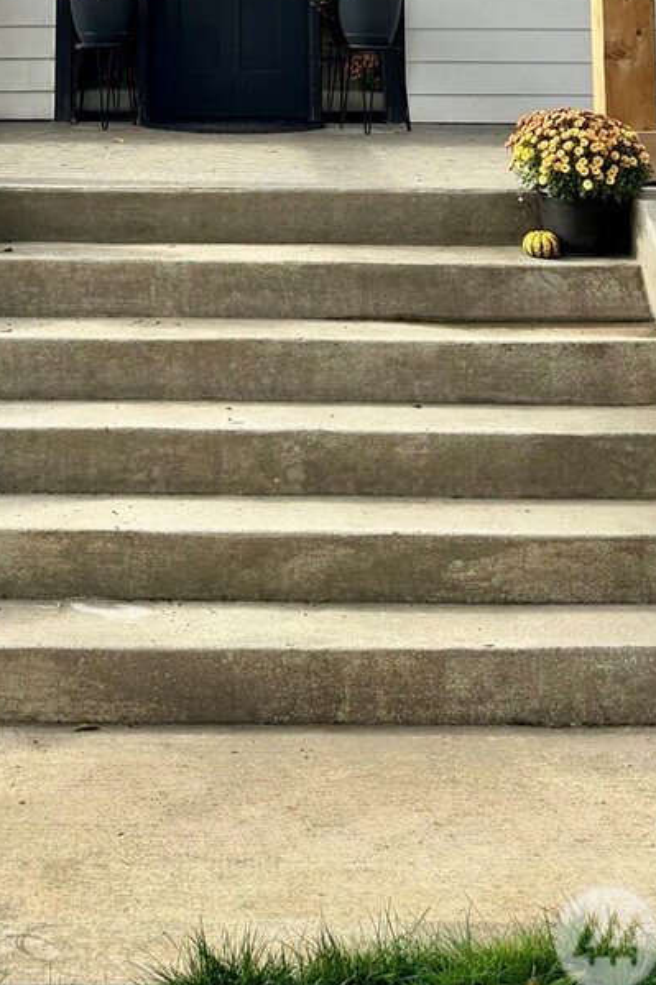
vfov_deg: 29.2
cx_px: 169
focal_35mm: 60
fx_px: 1641
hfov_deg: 22.4
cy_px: -169
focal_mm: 6.76
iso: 80
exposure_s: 1/2710
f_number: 1.78
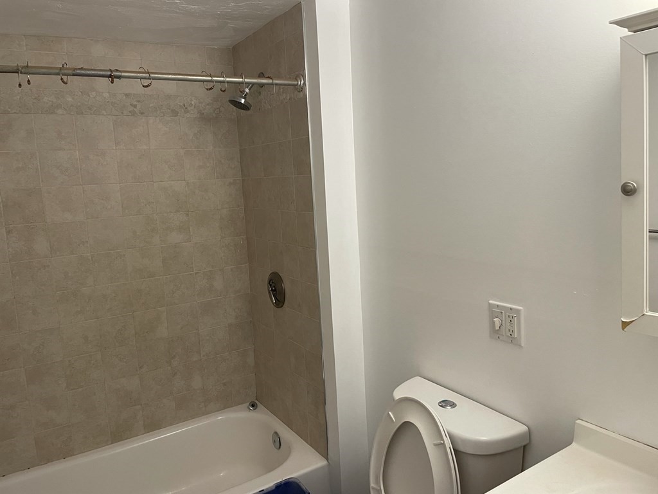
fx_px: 494
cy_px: 247
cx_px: 329
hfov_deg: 67.3
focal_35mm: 26
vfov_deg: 53.1
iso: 125
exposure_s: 1/60
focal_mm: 4.2
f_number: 1.6
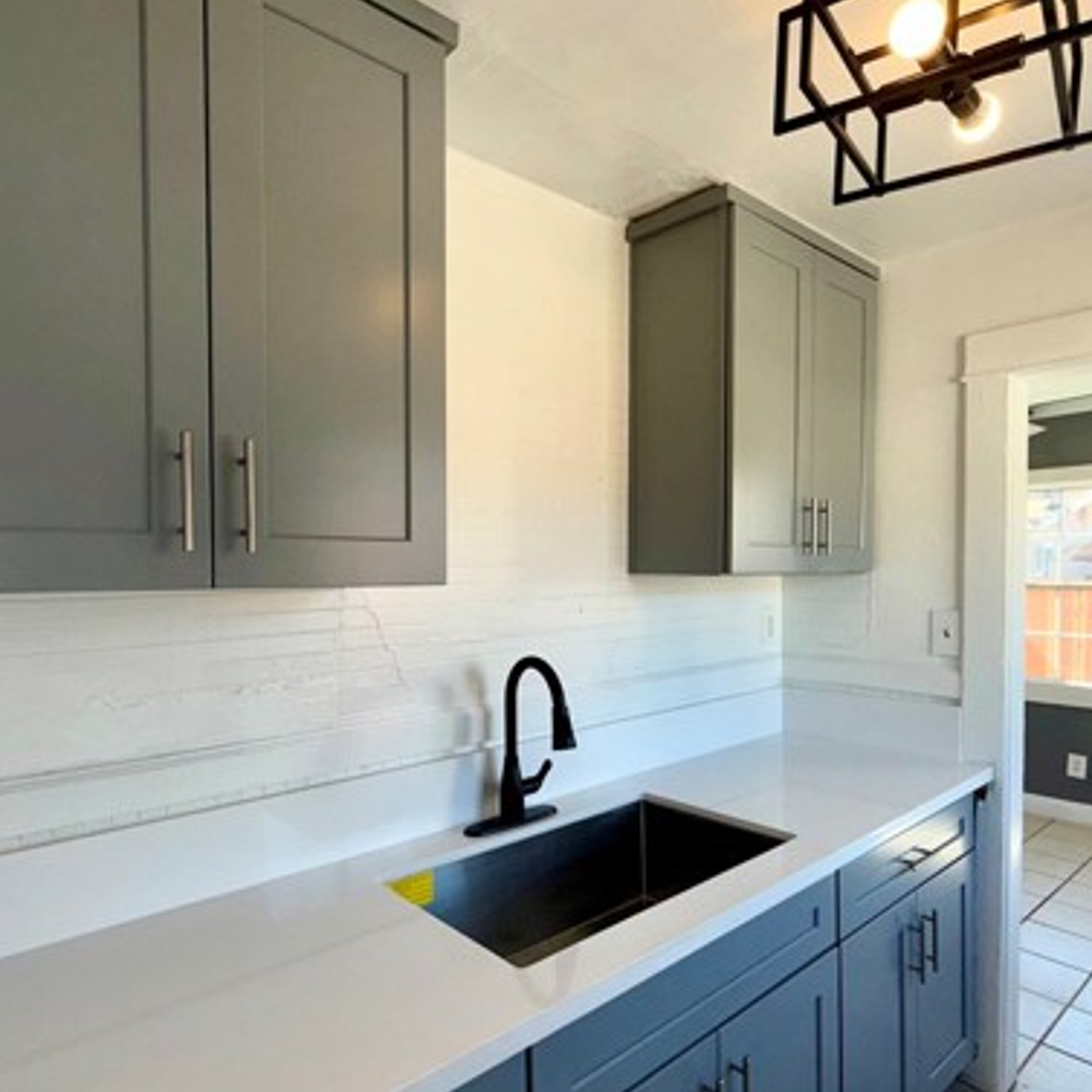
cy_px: 591
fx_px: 749
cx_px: 542
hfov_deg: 72.1
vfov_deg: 72.0
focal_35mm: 21
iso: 40
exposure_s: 1/122
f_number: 2.2
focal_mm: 2.22
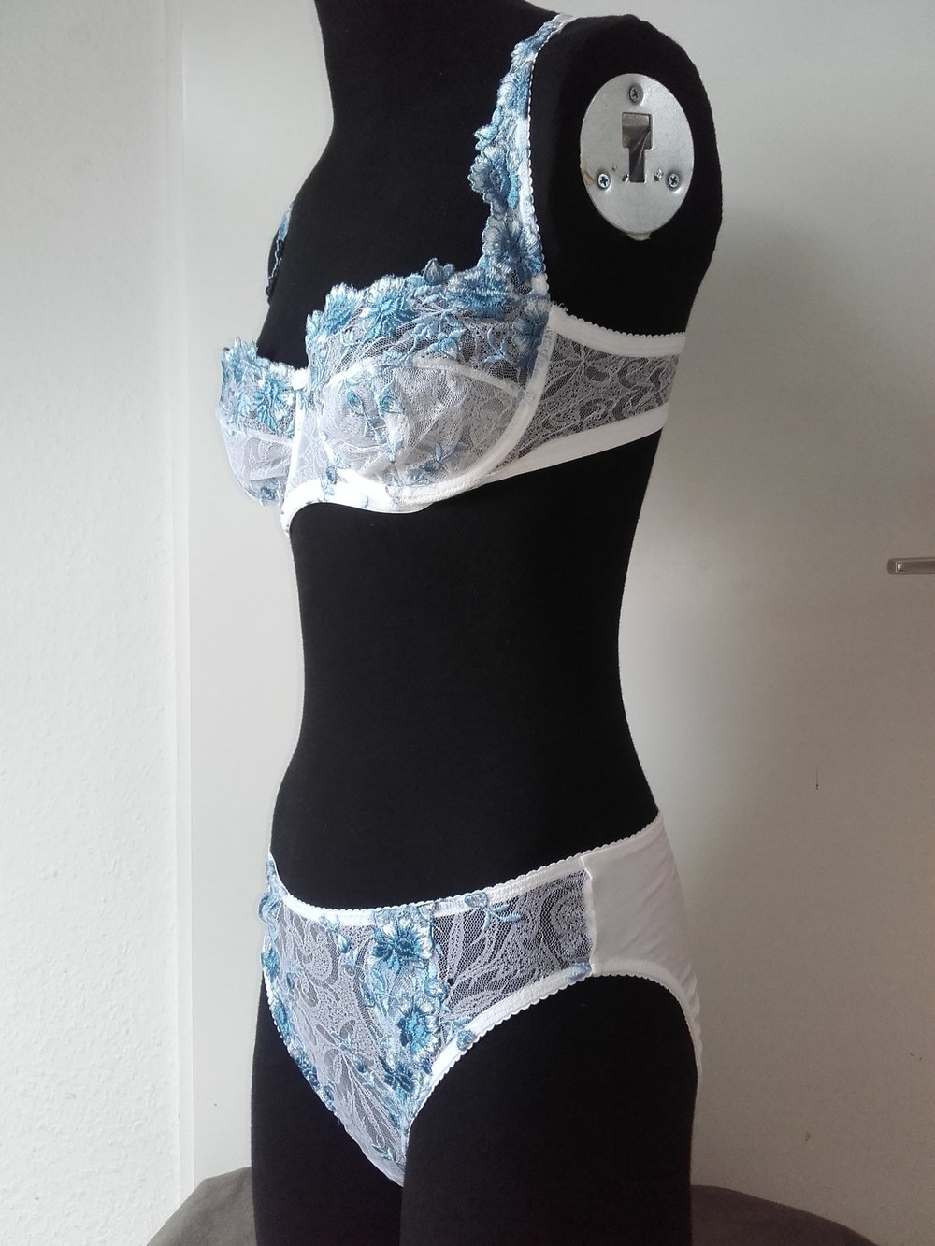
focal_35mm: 31
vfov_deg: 58.3
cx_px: 468
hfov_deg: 45.4
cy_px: 623
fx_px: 1116
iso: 90
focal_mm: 3.31
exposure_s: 1/100
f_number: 2.2
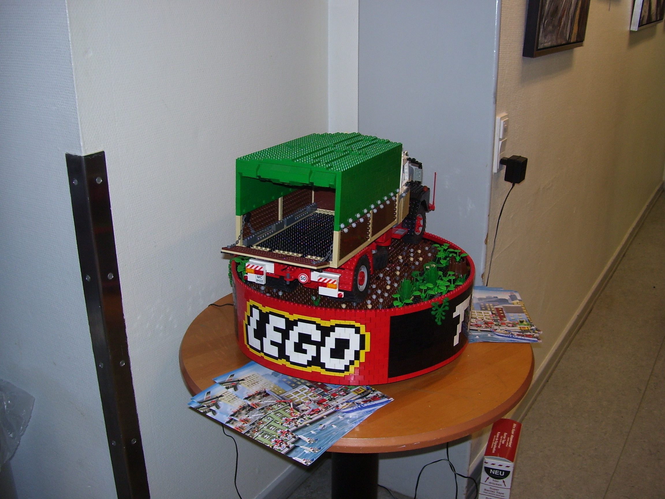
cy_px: 250
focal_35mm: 36
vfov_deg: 39.7
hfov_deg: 51.4
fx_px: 692
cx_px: 332
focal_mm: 6
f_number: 2.7
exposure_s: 1/60
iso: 80
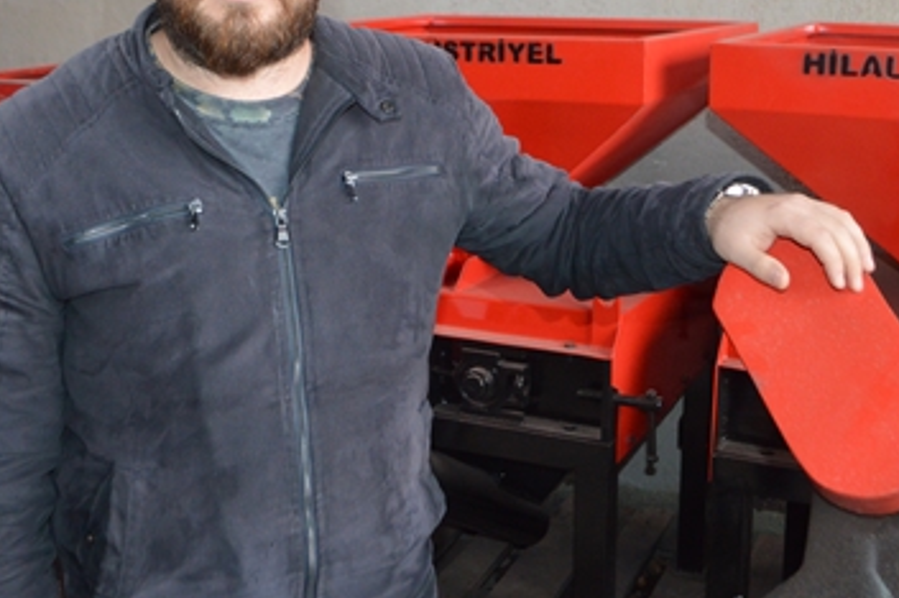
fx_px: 1148
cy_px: 160
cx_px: 478
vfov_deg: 28.8
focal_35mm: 46
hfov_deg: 42.8
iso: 1100
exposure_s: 1/60
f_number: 3.5
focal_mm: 18
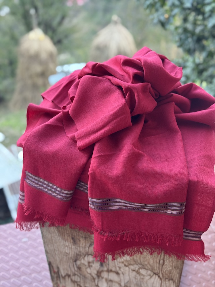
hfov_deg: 30.3
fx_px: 398
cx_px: 108
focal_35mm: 48
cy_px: 144
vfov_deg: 39.7
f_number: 1.78
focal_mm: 6.76
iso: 200
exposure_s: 1/60
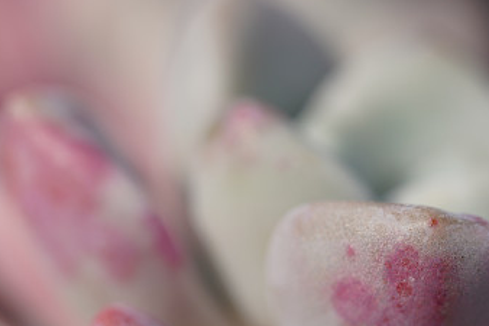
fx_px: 3218
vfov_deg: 5.8
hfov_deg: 8.7
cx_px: 349
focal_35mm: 237
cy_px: 218
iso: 100
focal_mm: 100
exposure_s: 1/250
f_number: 4.5
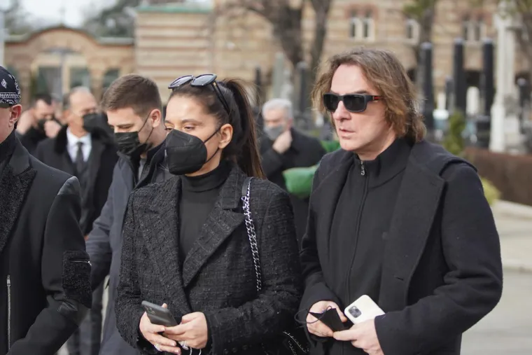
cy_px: 178
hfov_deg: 19.5
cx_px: 266
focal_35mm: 105
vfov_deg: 13.0
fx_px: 1552
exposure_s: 1/2500
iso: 1000
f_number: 2.8
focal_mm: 70
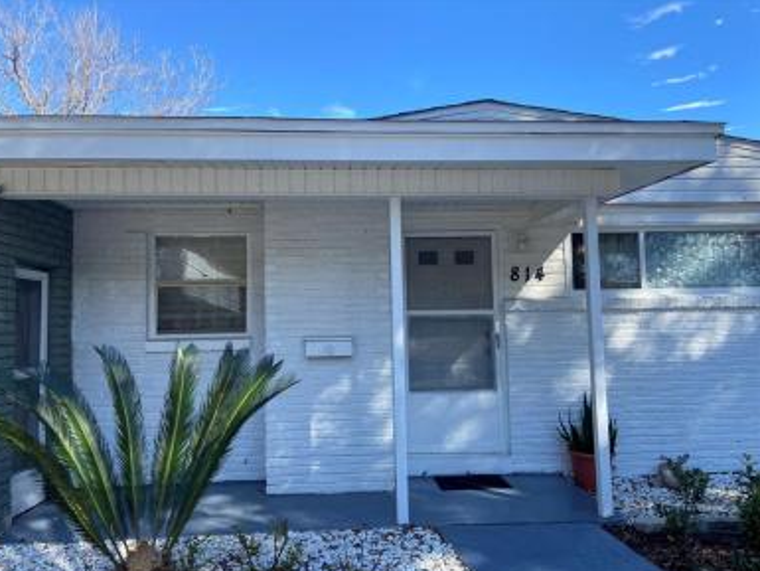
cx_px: 367
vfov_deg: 51.4
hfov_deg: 65.3
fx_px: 593
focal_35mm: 27
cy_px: 292
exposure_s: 1/772
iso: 32
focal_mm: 4.25
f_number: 1.8
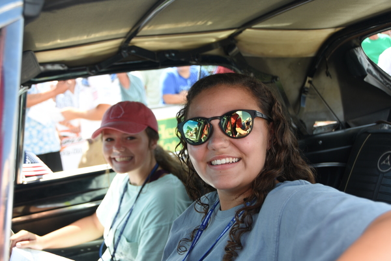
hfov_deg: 46.4
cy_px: 130
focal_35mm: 42
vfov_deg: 31.9
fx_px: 456
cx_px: 196
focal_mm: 28
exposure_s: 1/60
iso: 100
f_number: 4
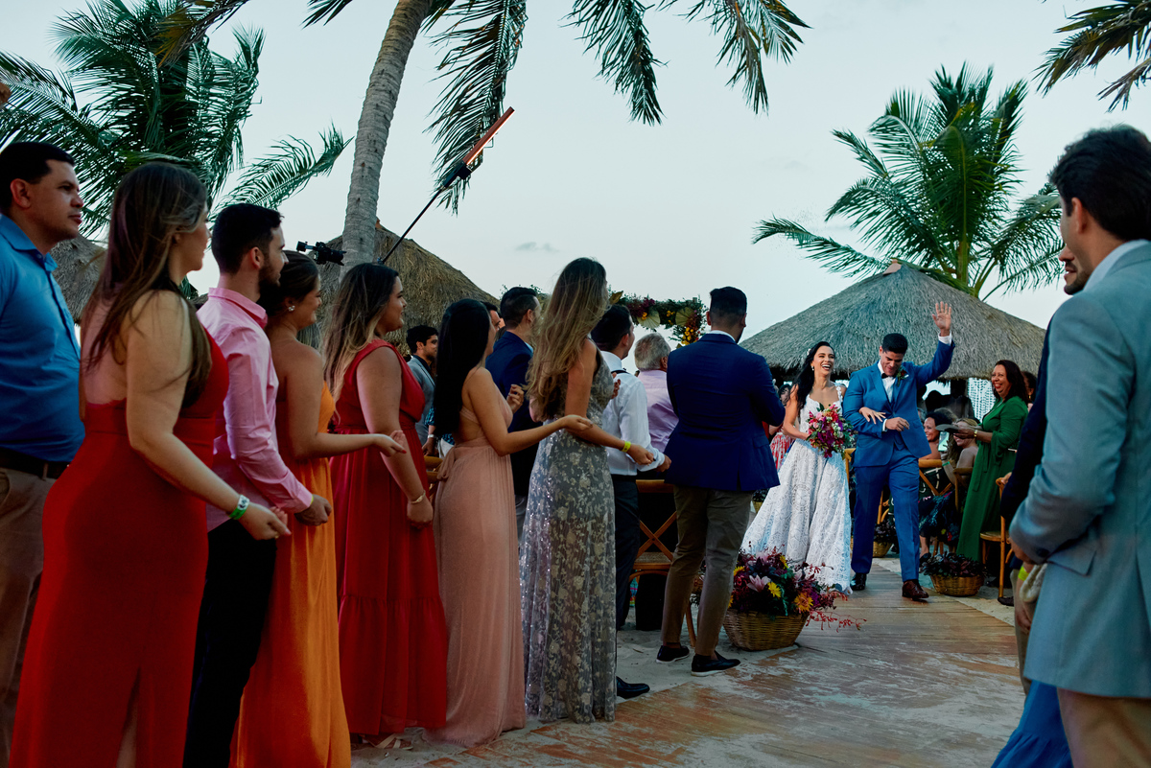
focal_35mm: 35
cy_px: 384
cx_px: 576
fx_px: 1119
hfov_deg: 54.4
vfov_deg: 37.9
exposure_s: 1/320
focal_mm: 35
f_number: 4
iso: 1000
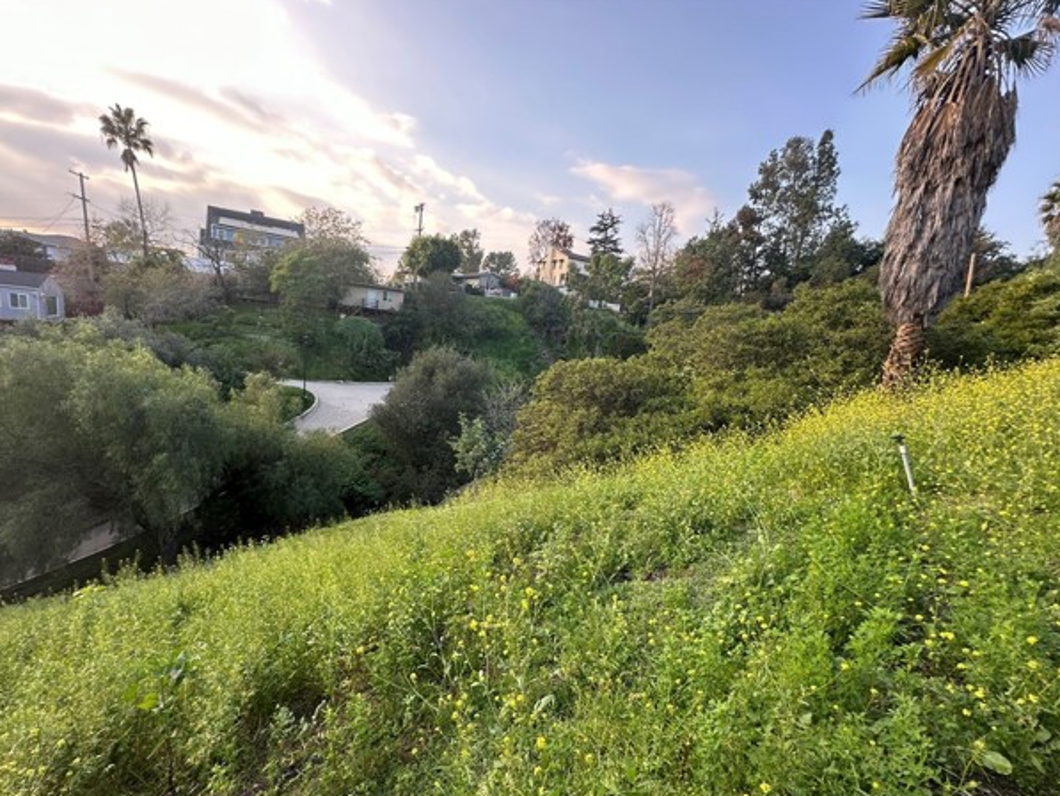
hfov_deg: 98.1
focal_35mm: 15
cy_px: 416
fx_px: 459
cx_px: 504
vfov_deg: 81.7
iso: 40
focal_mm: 2.22
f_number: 2.2
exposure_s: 1/166
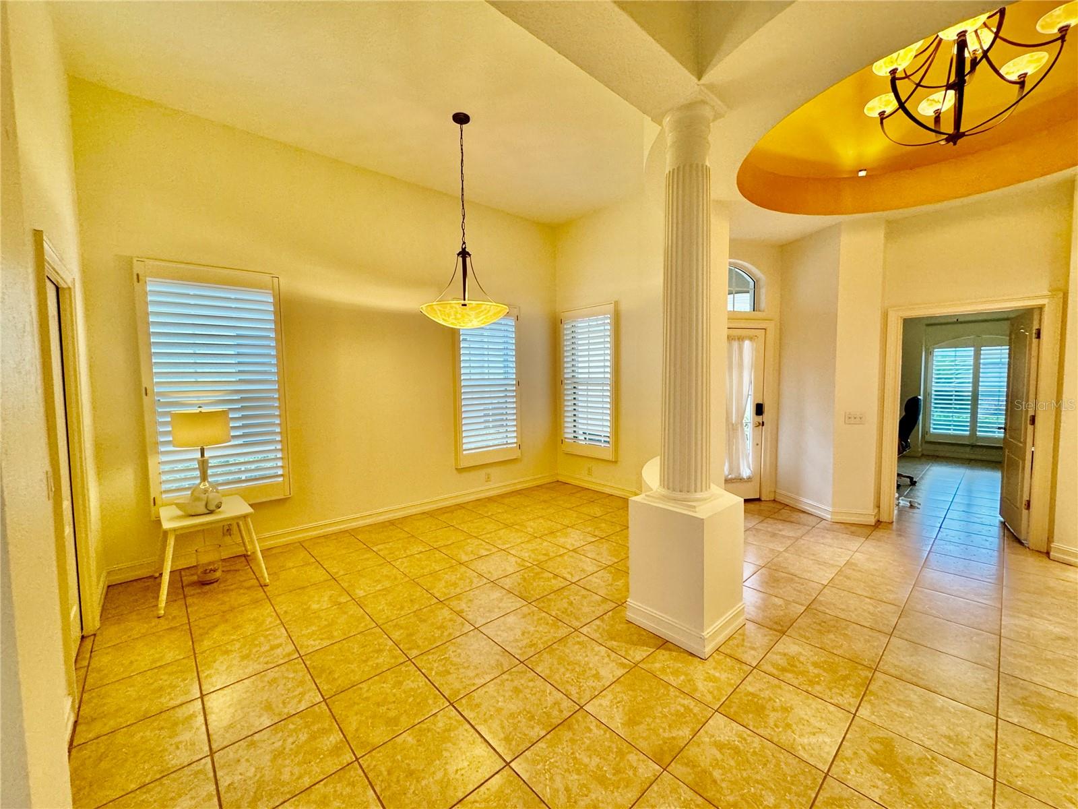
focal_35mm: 14
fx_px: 436
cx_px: 539
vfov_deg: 85.7
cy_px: 404
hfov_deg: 102.1
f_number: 2.2
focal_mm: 2.22
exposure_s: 1/60
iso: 200
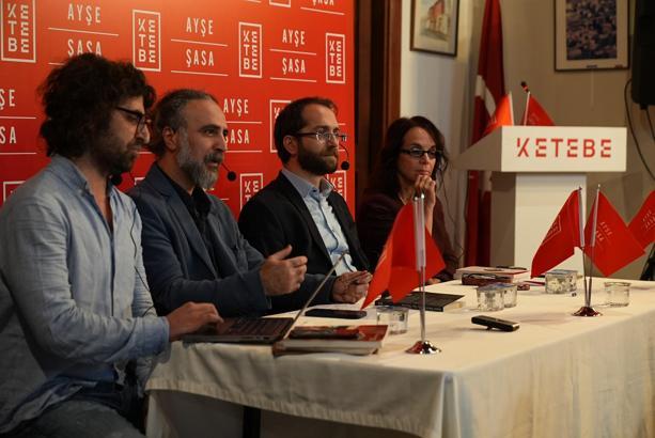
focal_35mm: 70
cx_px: 328
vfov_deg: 19.5
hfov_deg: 28.8
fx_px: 1275
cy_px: 219
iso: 2500
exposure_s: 1/50
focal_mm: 70
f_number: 3.5
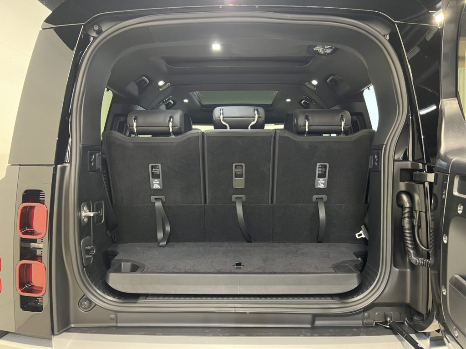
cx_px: 233
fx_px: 350
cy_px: 174
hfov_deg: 67.3
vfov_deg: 53.1
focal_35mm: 26
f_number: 1.5
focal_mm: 5.7
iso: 500
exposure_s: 1/33
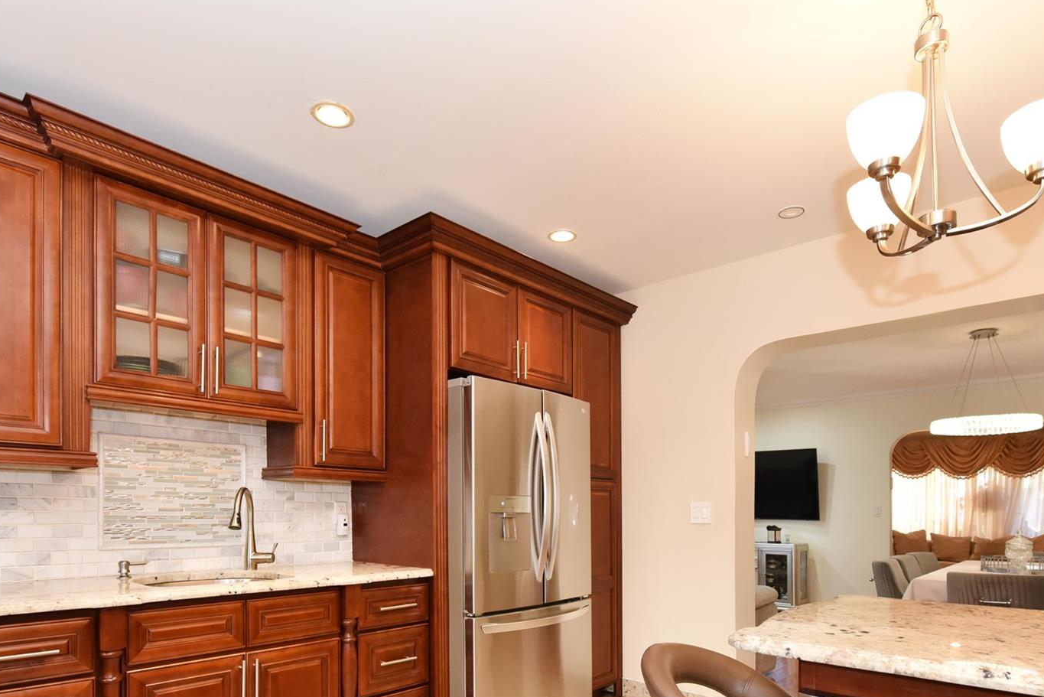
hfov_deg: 81.2
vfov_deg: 57.2
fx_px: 609
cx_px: 528
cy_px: 503
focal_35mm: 21
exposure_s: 1/200
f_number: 4.5
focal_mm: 14
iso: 2000
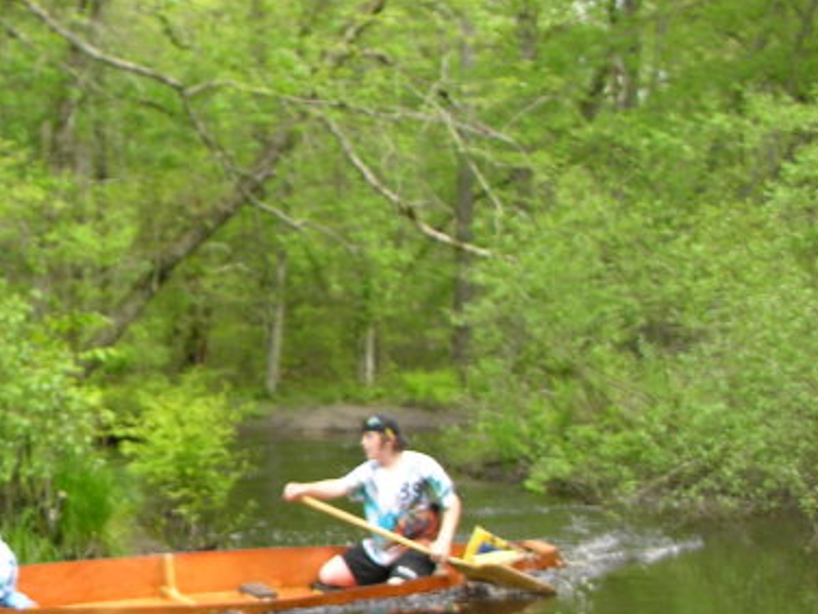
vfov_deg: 17.5
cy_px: 623
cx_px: -72
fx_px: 1938
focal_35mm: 82
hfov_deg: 22.5
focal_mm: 8.9
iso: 50
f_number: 2.8
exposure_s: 1/125
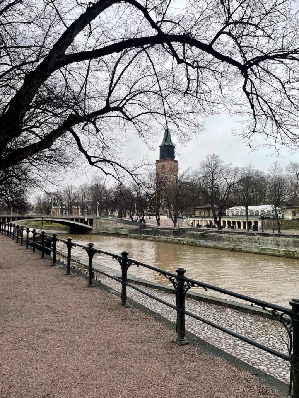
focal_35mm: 26
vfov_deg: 67.3
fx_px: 299
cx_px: 150
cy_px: 199
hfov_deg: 53.1
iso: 32
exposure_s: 1/121
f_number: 1.6
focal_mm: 4.2
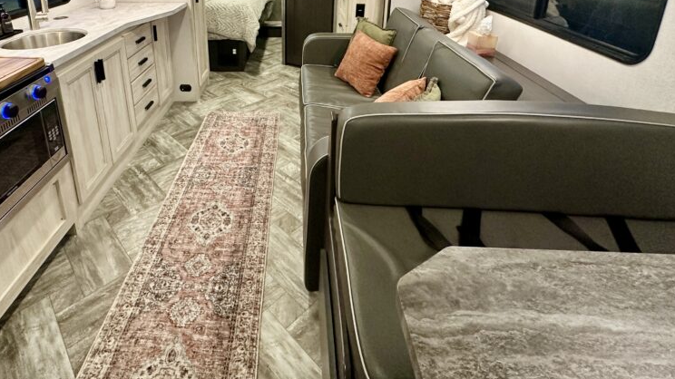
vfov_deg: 48.4
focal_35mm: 21
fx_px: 376
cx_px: 273
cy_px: 44
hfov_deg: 82.9
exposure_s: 1/85
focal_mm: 2.22
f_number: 2.2
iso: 320
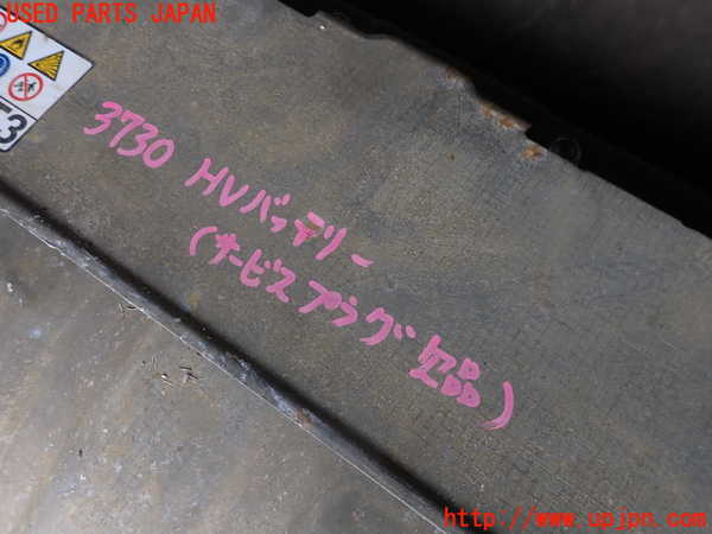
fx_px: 514
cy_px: 267
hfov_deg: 69.4
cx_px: 356
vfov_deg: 54.9
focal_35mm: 25
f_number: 2.8
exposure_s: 1/200
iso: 100
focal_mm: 4.5
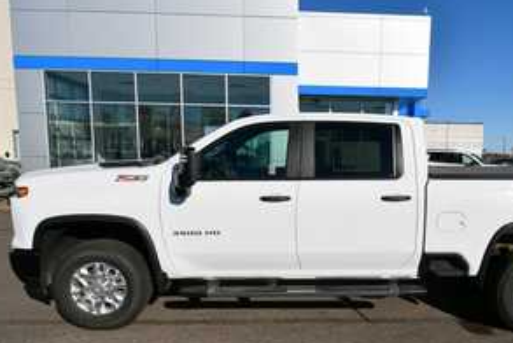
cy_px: 223
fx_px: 428
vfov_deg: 43.2
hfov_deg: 60.8
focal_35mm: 30
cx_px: 329
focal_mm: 15
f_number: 10
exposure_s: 1/400
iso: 100
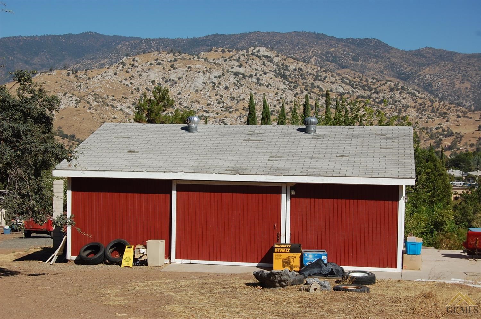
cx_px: 240
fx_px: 760
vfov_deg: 23.7
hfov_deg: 35.1
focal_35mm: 57
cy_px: 160
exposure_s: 1/800
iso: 200
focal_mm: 38
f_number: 8
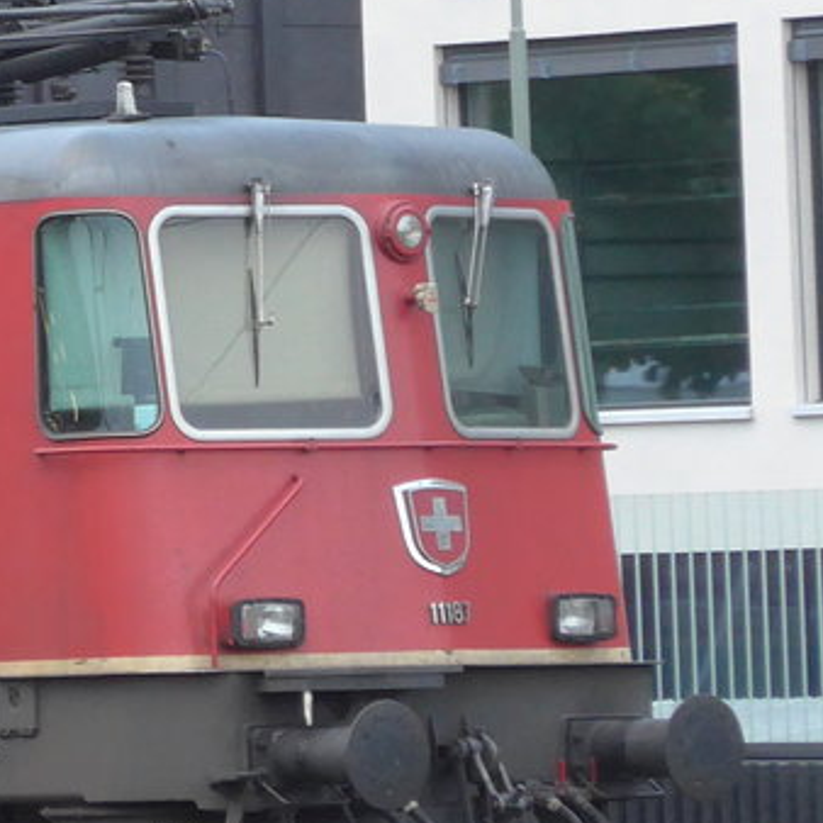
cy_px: 222
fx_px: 12562
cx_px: -263
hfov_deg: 3.7
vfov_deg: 3.8
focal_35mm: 467
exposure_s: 1/25
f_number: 5.5
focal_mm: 28.9
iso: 400
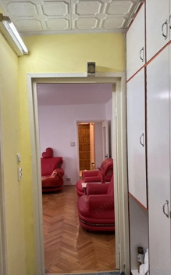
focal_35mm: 29
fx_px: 217
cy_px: 148
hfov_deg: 43.1
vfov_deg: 64.6
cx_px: 84
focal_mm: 6.76
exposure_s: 1/100
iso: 100
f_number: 1.78
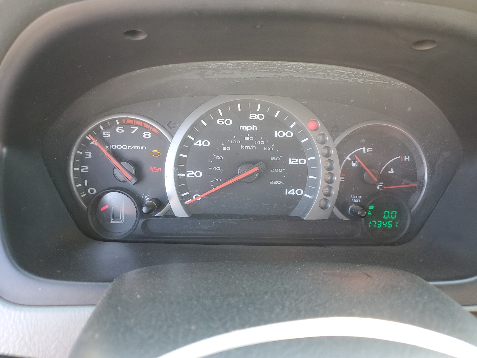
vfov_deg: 53.1
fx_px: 358
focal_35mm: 26
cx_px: 238
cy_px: 179
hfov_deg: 67.3
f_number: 1.5
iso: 64
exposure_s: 1/60.2
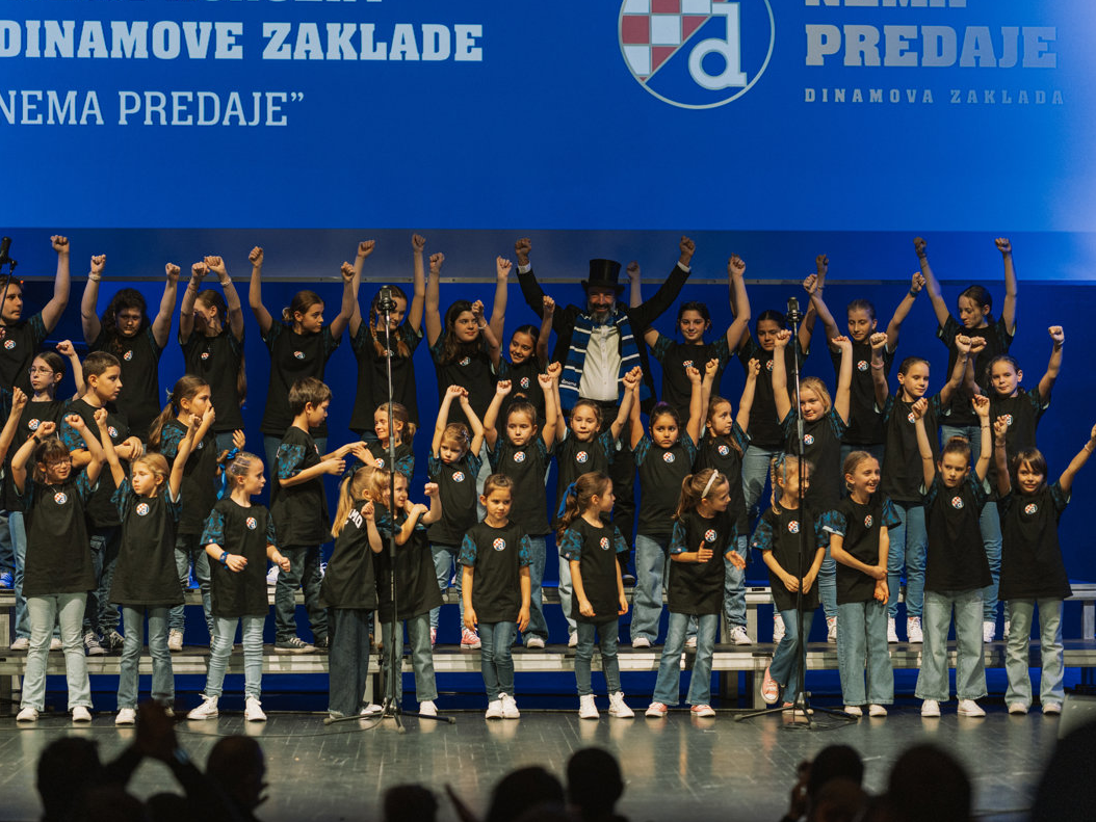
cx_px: 481
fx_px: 2945
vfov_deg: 15.9
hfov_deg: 21.1
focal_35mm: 93
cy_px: 409
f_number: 1.4
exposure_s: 1/320
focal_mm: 85
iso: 1000
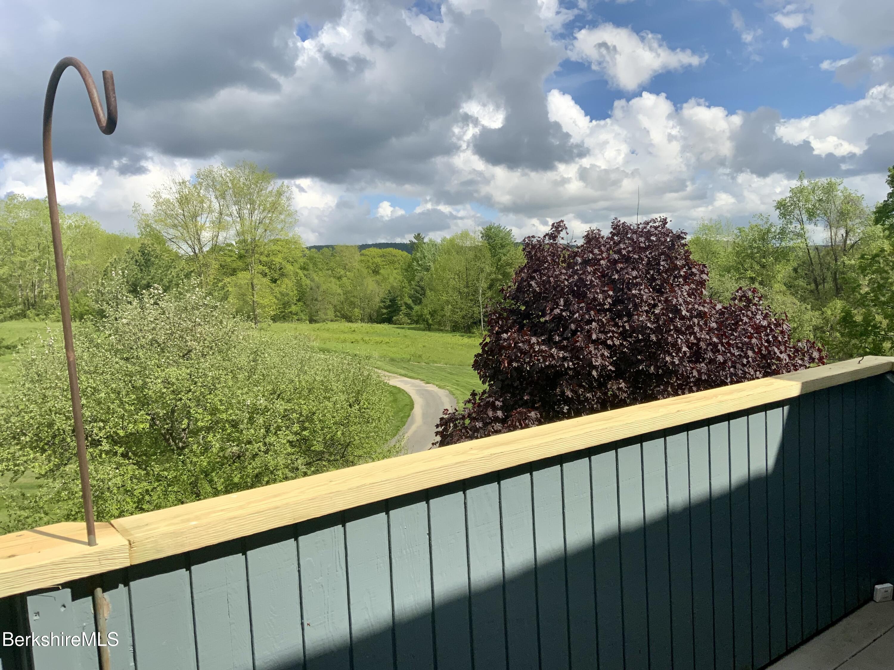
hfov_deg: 61.7
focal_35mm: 29
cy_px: 335
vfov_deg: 48.2
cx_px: 447
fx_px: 749
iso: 16
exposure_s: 1/2320
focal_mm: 3
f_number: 1.8
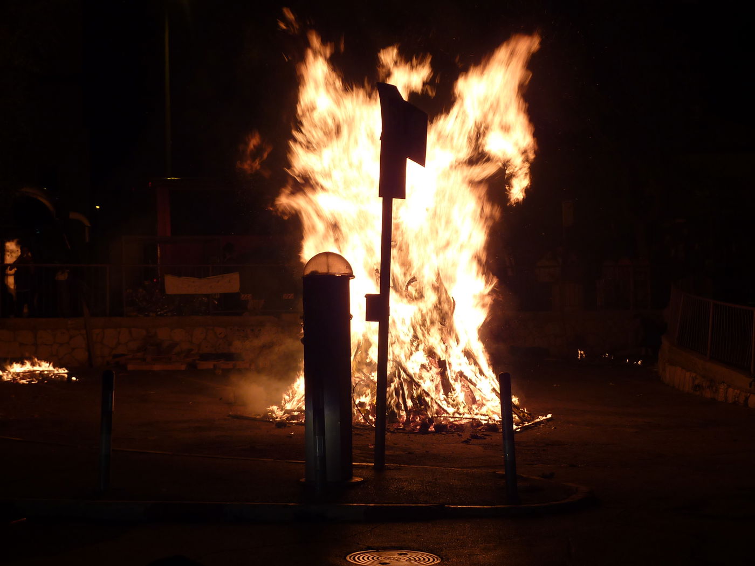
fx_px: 1461
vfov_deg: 21.9
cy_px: 283
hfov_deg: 29.0
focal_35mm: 67
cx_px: 378
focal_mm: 9.1
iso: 80
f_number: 3.9
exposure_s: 1/60
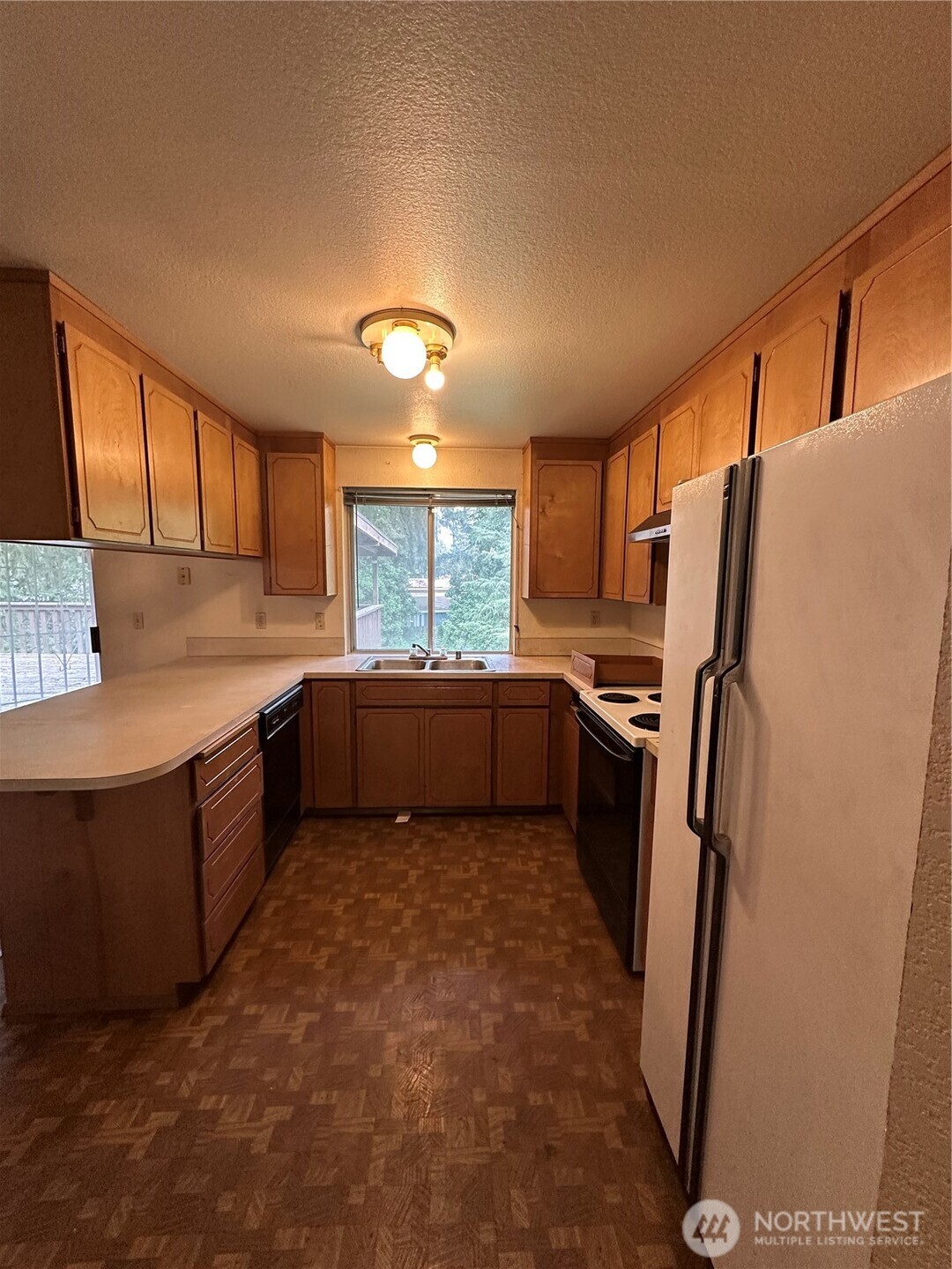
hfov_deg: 85.7
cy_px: 634
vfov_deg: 102.1
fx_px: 513
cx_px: 476
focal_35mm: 14
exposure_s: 1/120
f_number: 2.2
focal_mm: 2.22
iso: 320
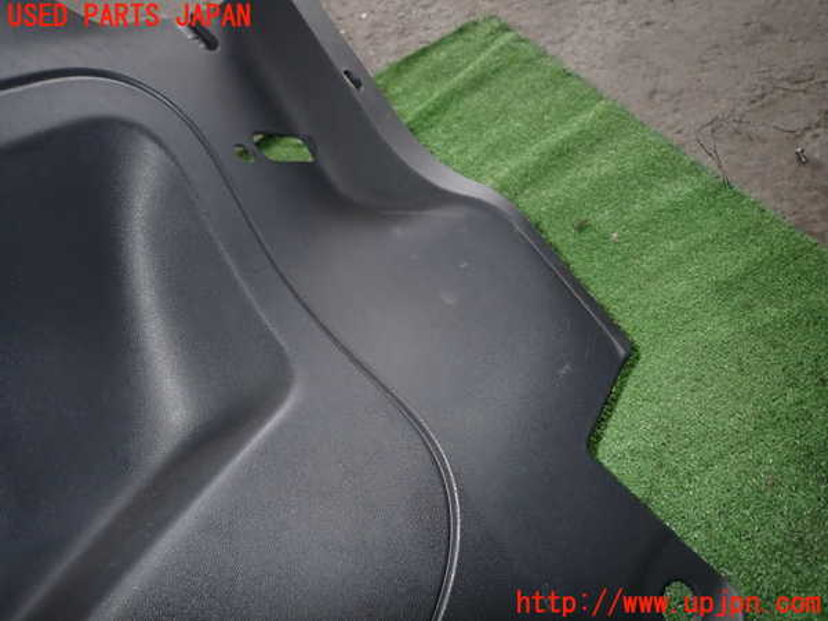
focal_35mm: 25
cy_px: 310
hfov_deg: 69.4
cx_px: 414
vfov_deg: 54.9
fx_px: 598
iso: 100
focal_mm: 4.5
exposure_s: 1/30
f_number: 5.6
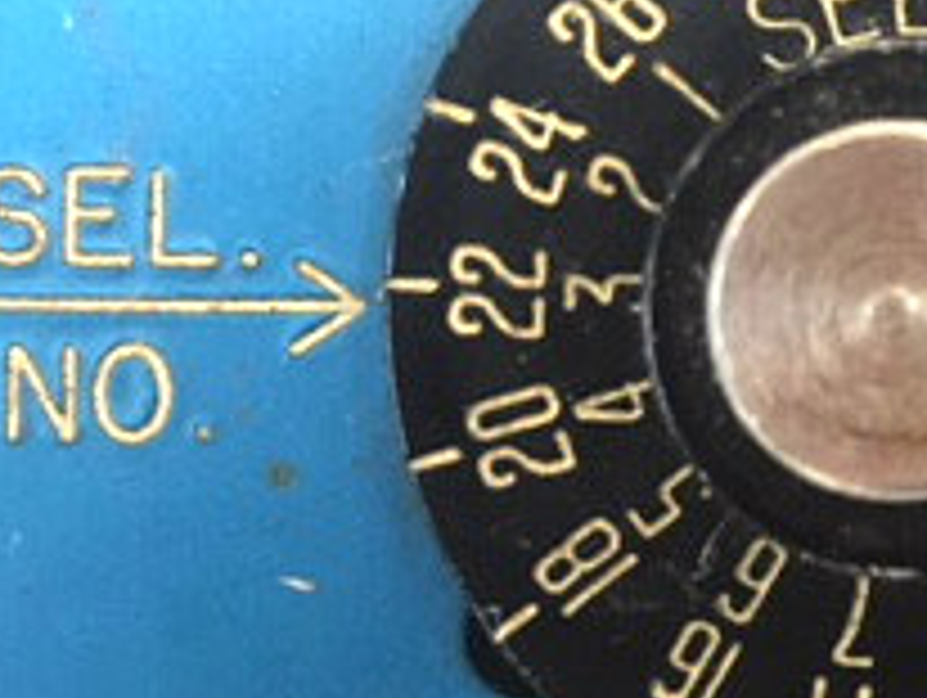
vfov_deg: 16.4
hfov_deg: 20.2
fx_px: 2413
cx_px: 1143
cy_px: 234
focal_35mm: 90
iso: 100
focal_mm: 4.15
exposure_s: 1/30
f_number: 2.2
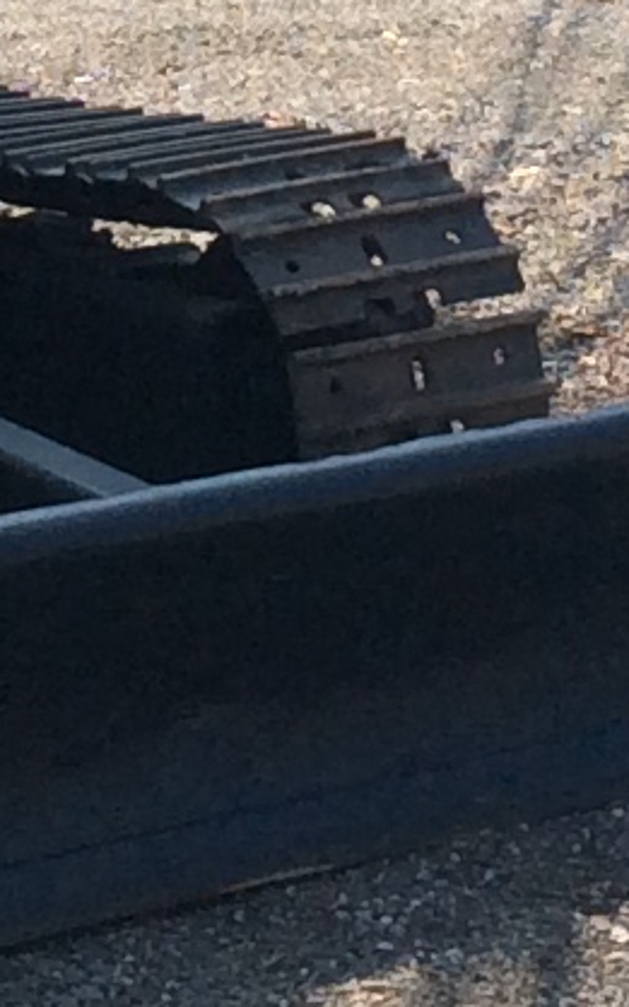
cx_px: -31
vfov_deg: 9.6
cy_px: -622
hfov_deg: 6.2
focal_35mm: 210
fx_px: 5764
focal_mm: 3.3
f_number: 2.4
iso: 32
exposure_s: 1/923
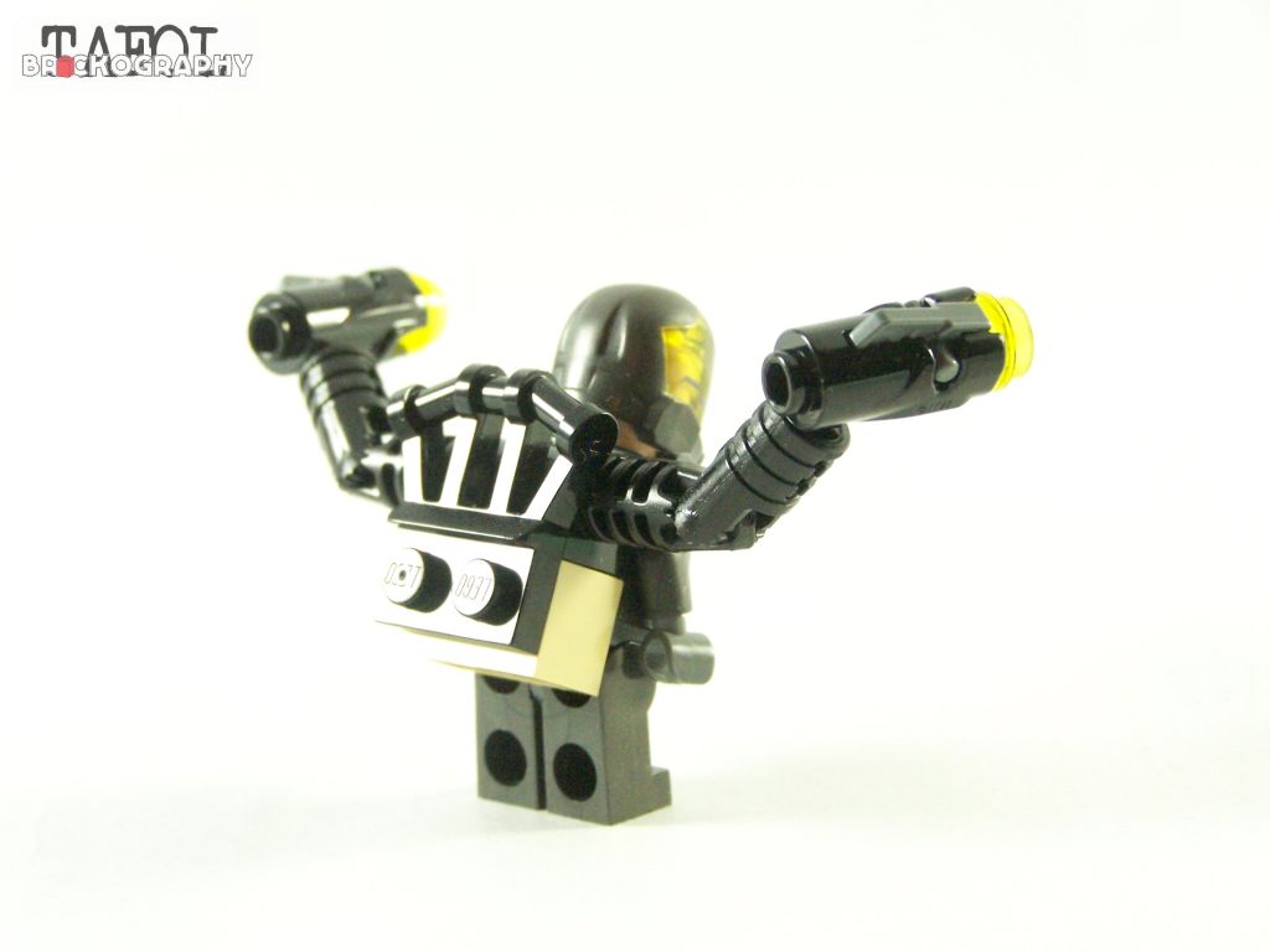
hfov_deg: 23.8
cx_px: 635
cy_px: 476
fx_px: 3008
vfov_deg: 18.0
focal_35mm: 82
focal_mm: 13.7
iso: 400
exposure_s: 1/60
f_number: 3.6
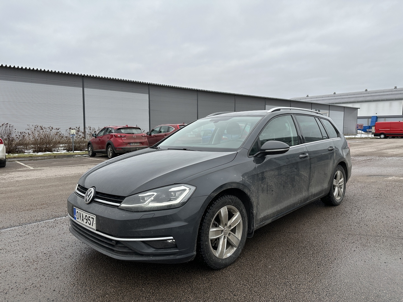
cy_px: 151
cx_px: 202
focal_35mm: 24
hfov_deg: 71.6
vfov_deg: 56.8
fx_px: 279
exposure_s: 1/630
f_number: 1.78
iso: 80
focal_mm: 6.86
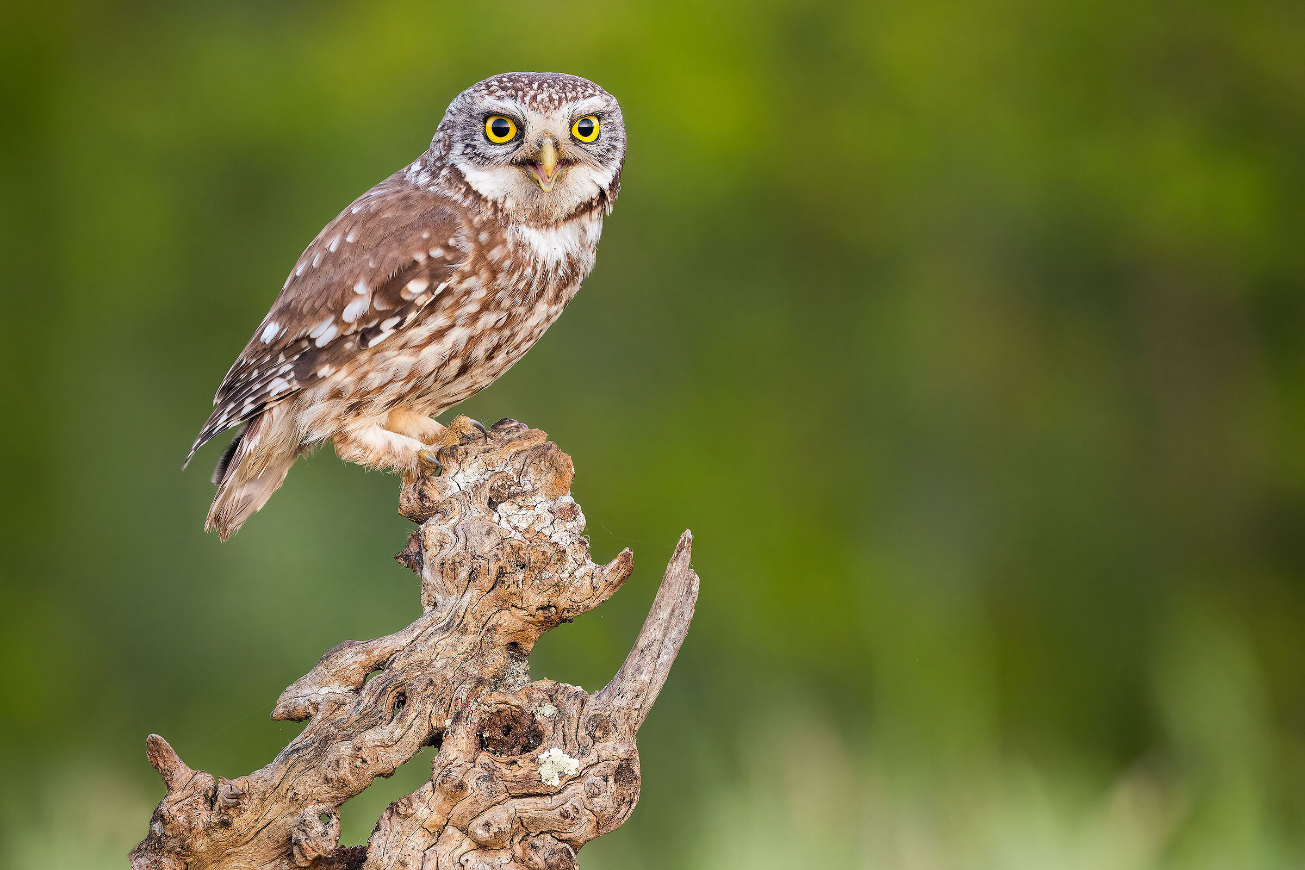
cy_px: 435
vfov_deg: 1.7
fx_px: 28490
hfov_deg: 2.6
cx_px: 652
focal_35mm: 786
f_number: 6.3
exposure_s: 1/60
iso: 1250
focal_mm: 524
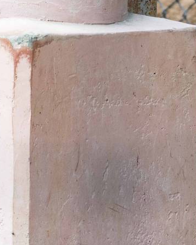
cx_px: 384
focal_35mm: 1002
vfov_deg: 1.9
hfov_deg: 1.5
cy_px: 102
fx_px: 7266
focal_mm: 200
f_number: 5.6
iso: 1000
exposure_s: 1/400
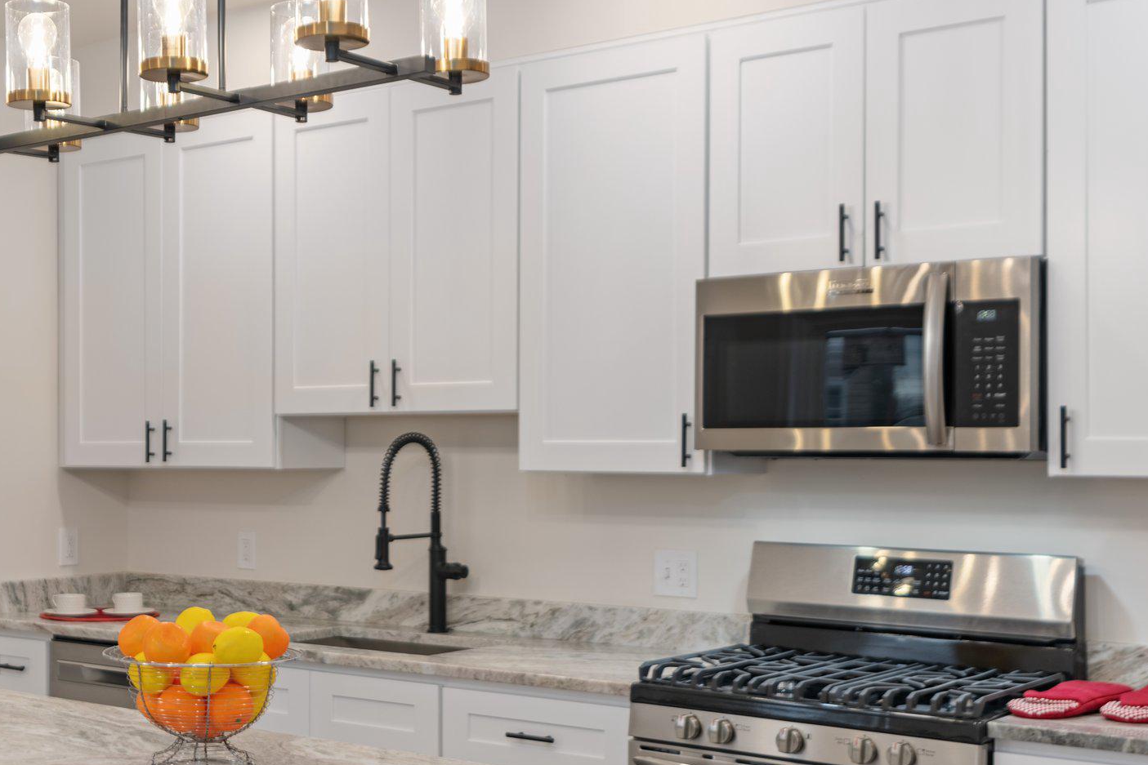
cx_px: 348
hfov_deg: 38.3
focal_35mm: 51
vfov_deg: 26.4
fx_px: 1626
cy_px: 463
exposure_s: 1/30
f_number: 2.8
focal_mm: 35
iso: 320
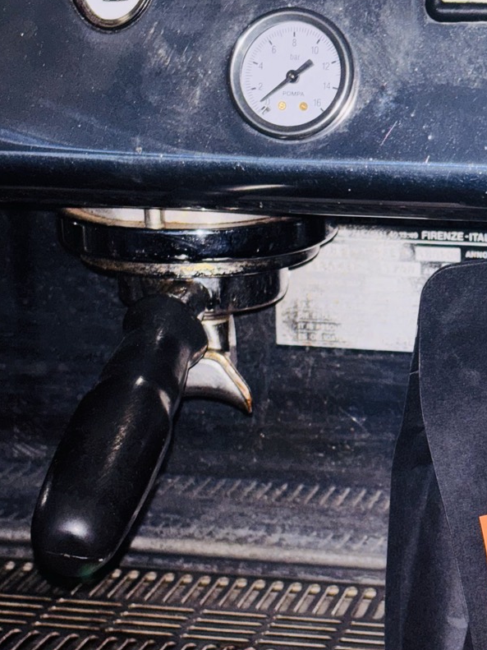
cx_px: 428
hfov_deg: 15.9
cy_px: 369
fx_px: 1726
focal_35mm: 92
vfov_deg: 21.3
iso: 40
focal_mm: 5.96
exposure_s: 1/4
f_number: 1.6
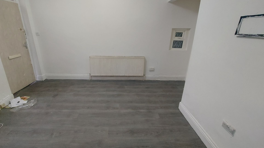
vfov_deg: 69.9
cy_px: 60
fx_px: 105
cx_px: 125
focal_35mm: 15
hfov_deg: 102.9
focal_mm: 1.74
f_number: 2.2
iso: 500
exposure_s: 1/25
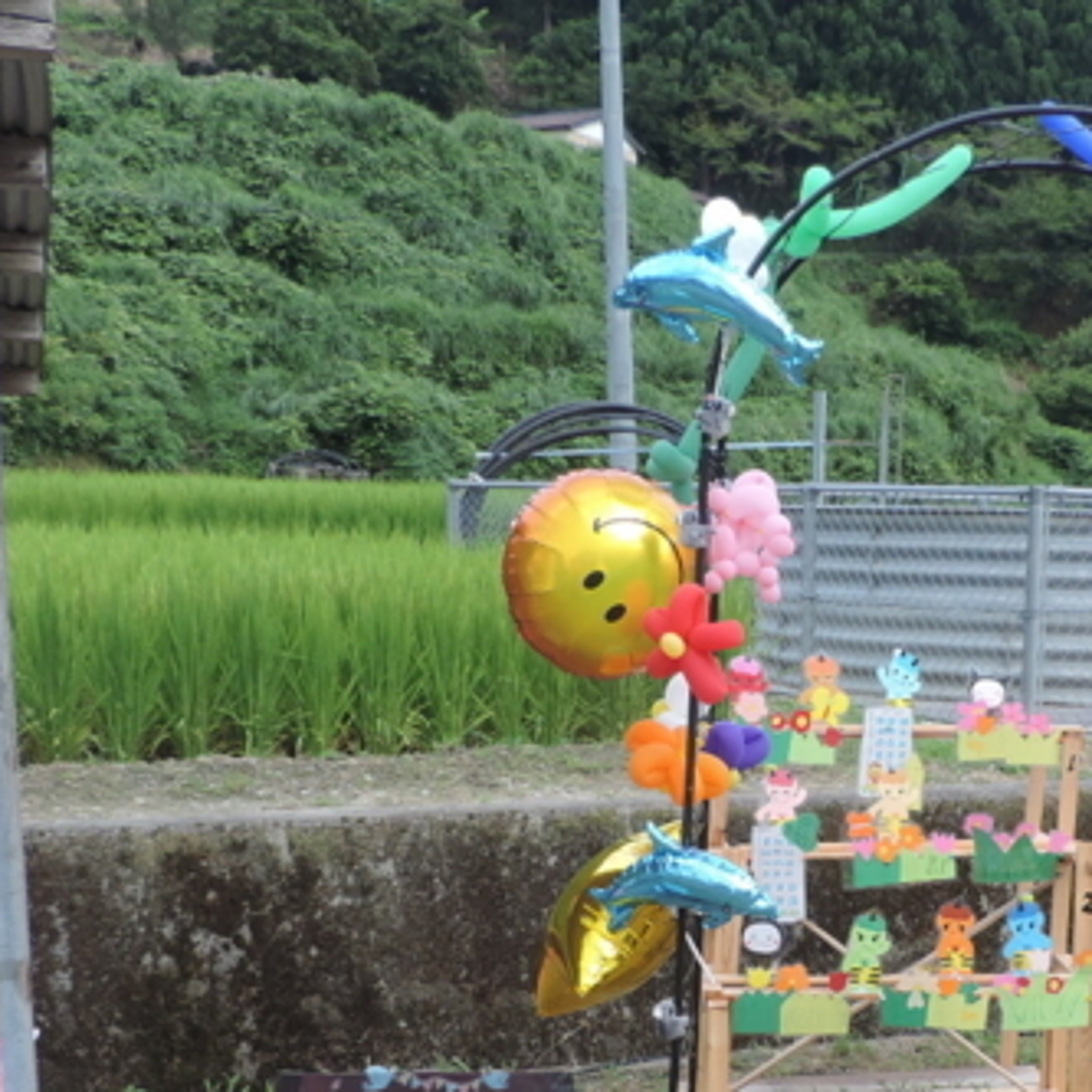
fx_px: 1820
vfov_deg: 32.7
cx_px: 830
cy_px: 826
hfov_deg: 32.7
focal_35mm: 51
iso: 80
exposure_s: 1/125
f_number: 3
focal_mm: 4.3
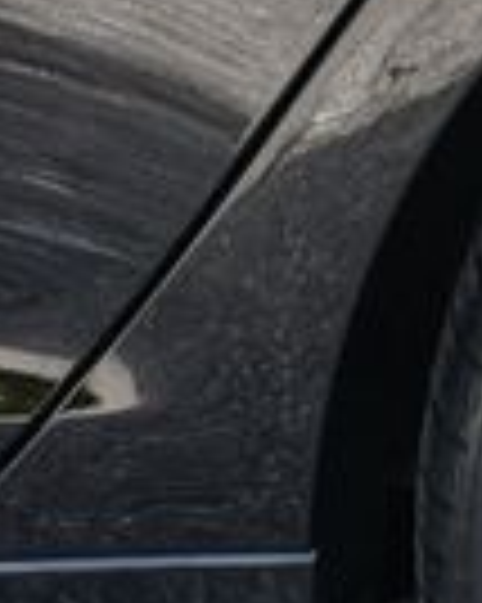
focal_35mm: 224
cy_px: 464
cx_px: 1104
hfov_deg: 6.6
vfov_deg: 8.6
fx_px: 3999
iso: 400
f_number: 5
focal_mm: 25
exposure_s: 1/250
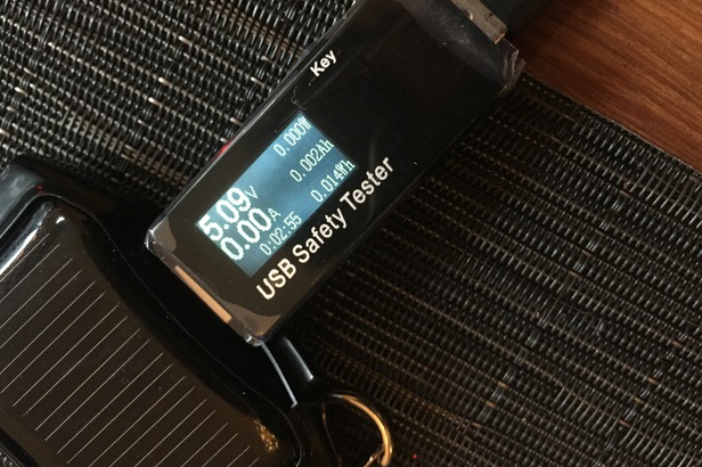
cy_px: 215
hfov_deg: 58.7
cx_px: 364
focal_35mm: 32
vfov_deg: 41.0
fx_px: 624
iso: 250
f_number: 2.2
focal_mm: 4.15
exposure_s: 1/20
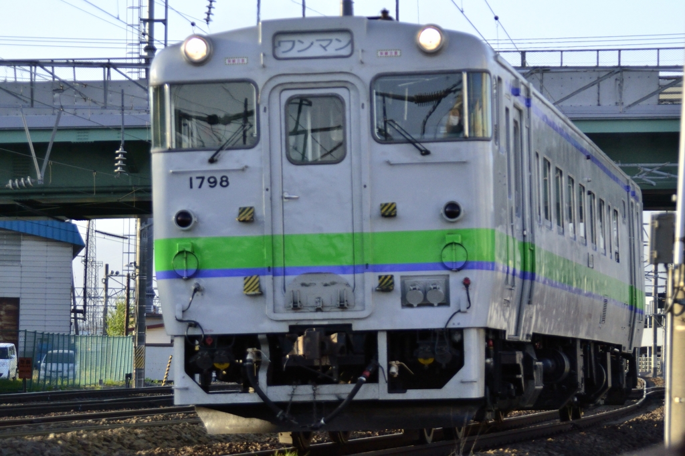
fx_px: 3138
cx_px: 342
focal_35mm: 165
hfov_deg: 12.5
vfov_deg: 8.3
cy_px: 228
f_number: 5.6
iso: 800
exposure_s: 1/2000
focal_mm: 110
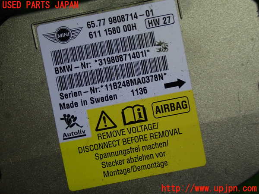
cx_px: 130
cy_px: 97
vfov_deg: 29.1
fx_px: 374
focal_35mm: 50
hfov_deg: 38.2
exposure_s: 1/80
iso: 200
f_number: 3.2
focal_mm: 9.01
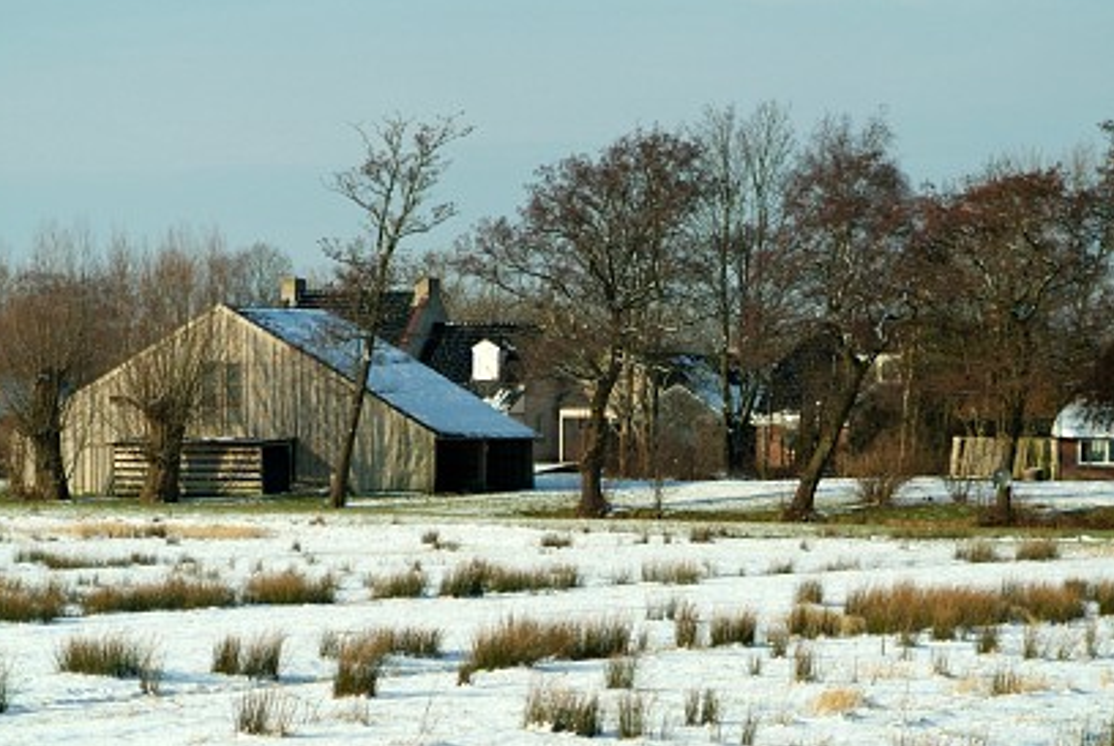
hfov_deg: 13.8
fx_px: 4616
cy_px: 357
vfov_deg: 9.2
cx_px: 535
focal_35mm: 149
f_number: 4.8
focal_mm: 90
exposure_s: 1/3000
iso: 400
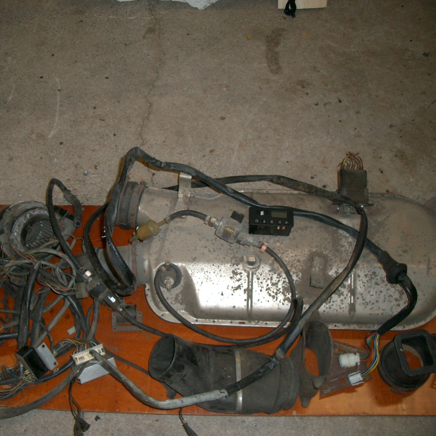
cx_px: 161
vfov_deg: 40.0
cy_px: 219
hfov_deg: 39.7
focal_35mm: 42
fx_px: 598
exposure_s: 1/40
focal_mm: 5.8
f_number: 2.6
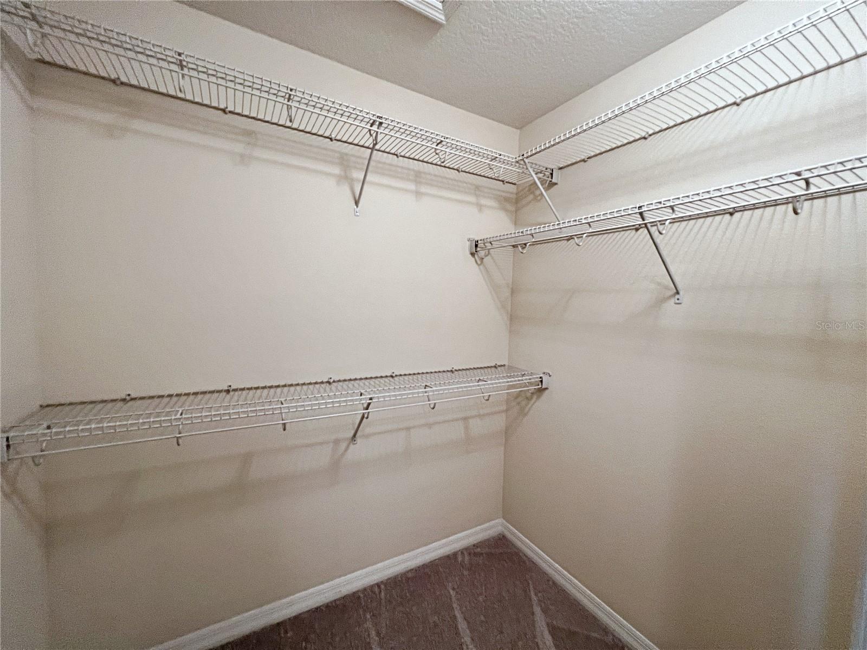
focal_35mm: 13
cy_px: 325
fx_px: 326
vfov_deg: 89.9
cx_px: 434
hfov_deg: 106.2
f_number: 1.8
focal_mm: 1.57
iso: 200
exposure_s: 1/60
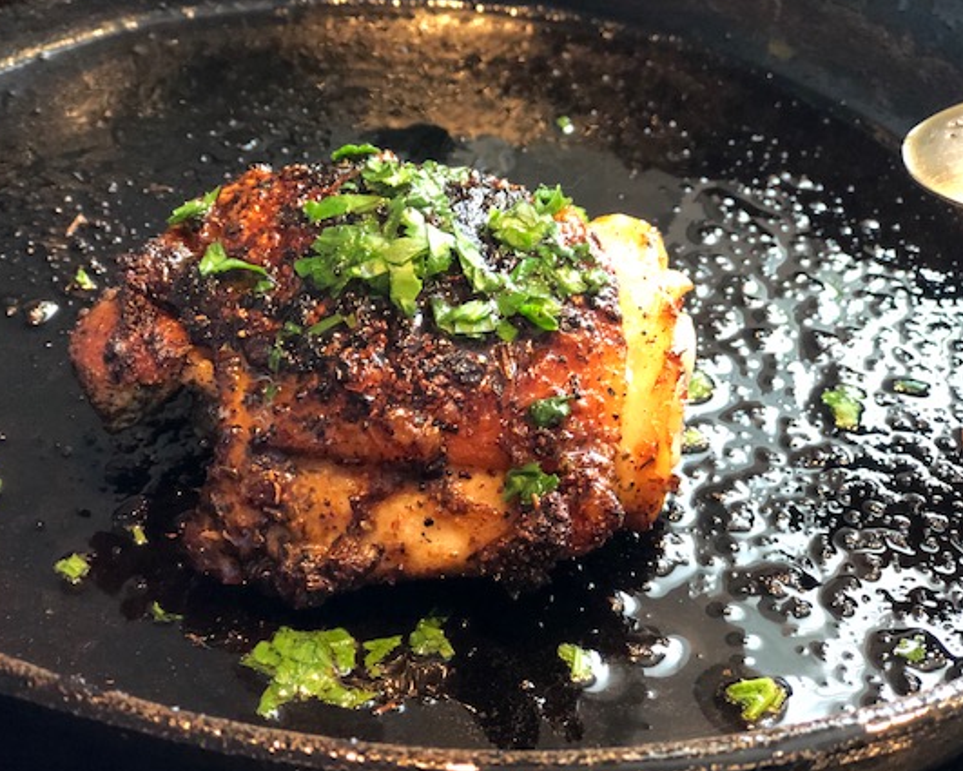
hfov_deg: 28.3
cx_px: 412
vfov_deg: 22.8
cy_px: 377
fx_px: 1910
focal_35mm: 67
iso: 500
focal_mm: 6.6
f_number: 2.8
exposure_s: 1/30
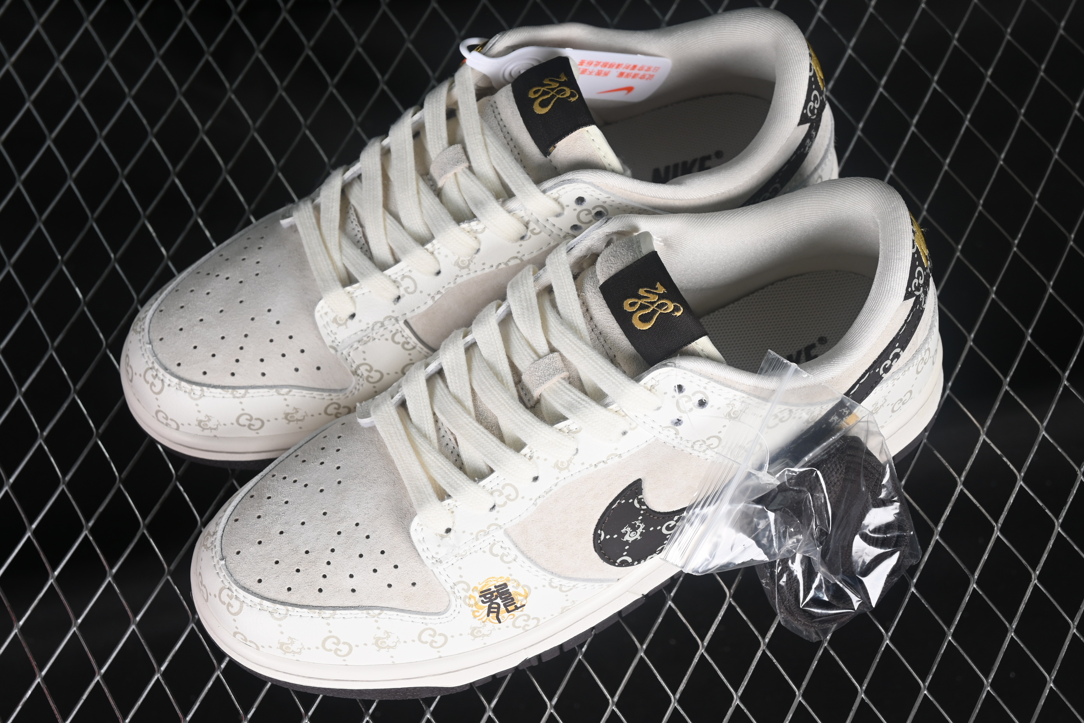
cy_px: 362
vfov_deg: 18.2
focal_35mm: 75
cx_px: 542
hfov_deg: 27.0
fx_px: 2258
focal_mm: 50
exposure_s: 1/80
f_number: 7.1
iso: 160
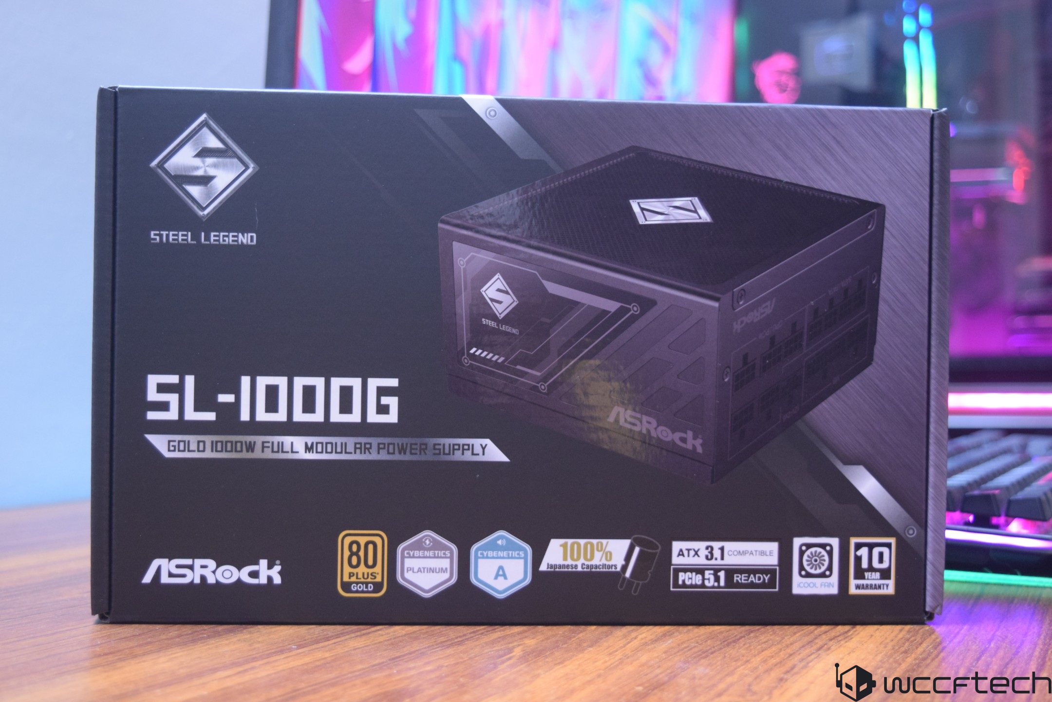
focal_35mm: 52
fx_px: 1534
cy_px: 351
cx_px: 526
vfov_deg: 25.8
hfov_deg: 37.9
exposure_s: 1/13
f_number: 4.5
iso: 1600
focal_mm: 35
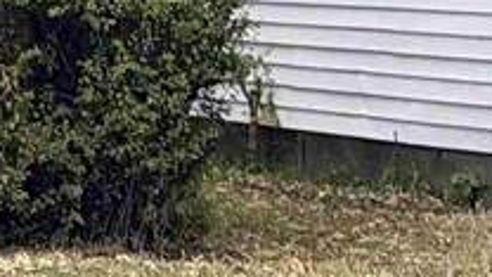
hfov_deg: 6.2
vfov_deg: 3.7
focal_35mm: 322
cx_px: -932
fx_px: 4201
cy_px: -388
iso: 80
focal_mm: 6.76
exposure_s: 1/895
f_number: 1.78
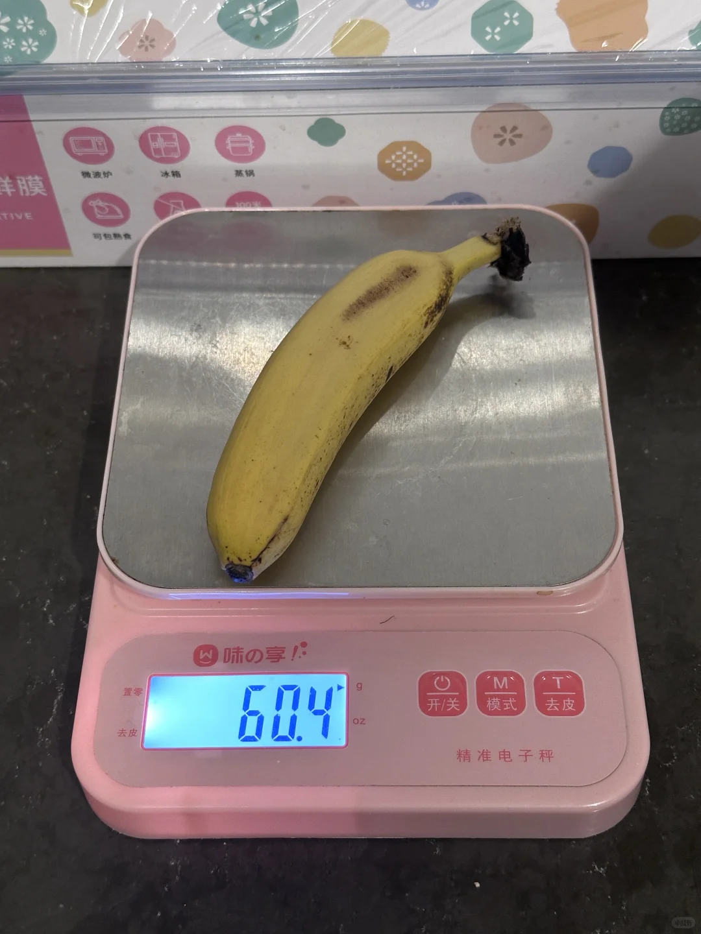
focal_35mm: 48
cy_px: 467
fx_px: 1296
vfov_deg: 39.7
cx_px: 350
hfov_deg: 30.3
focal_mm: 6.86
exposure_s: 1/50
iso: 250
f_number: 1.78
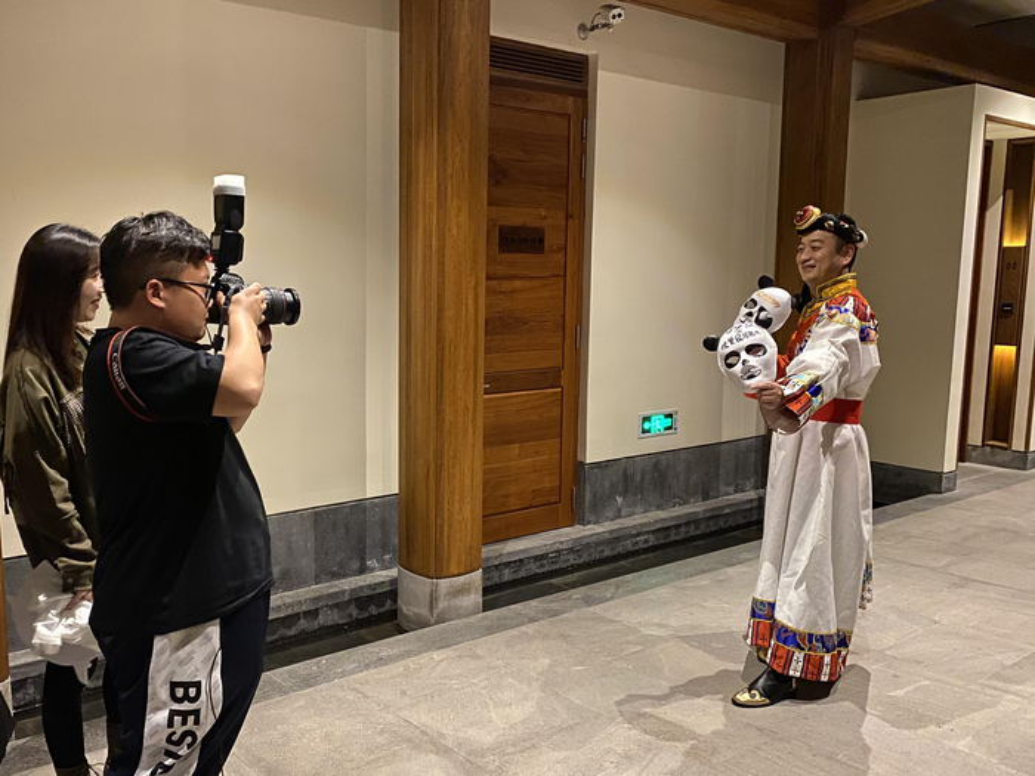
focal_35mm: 26
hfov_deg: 67.3
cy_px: 388
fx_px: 777
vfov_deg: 53.1
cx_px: 518
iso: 1000
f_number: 1.8
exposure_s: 1/20
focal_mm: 4.25
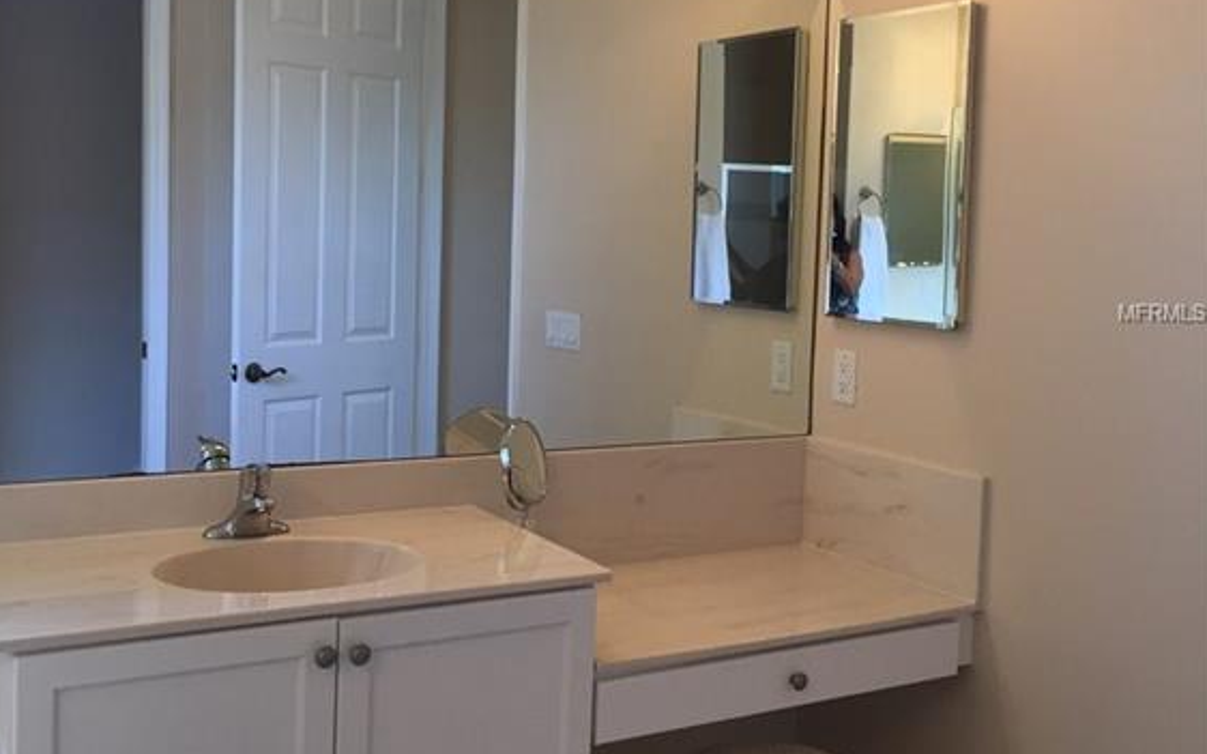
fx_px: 1381
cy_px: 314
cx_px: 597
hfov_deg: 47.2
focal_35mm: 42
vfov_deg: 30.5
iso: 32
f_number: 2.2
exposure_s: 1/30
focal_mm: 4.15
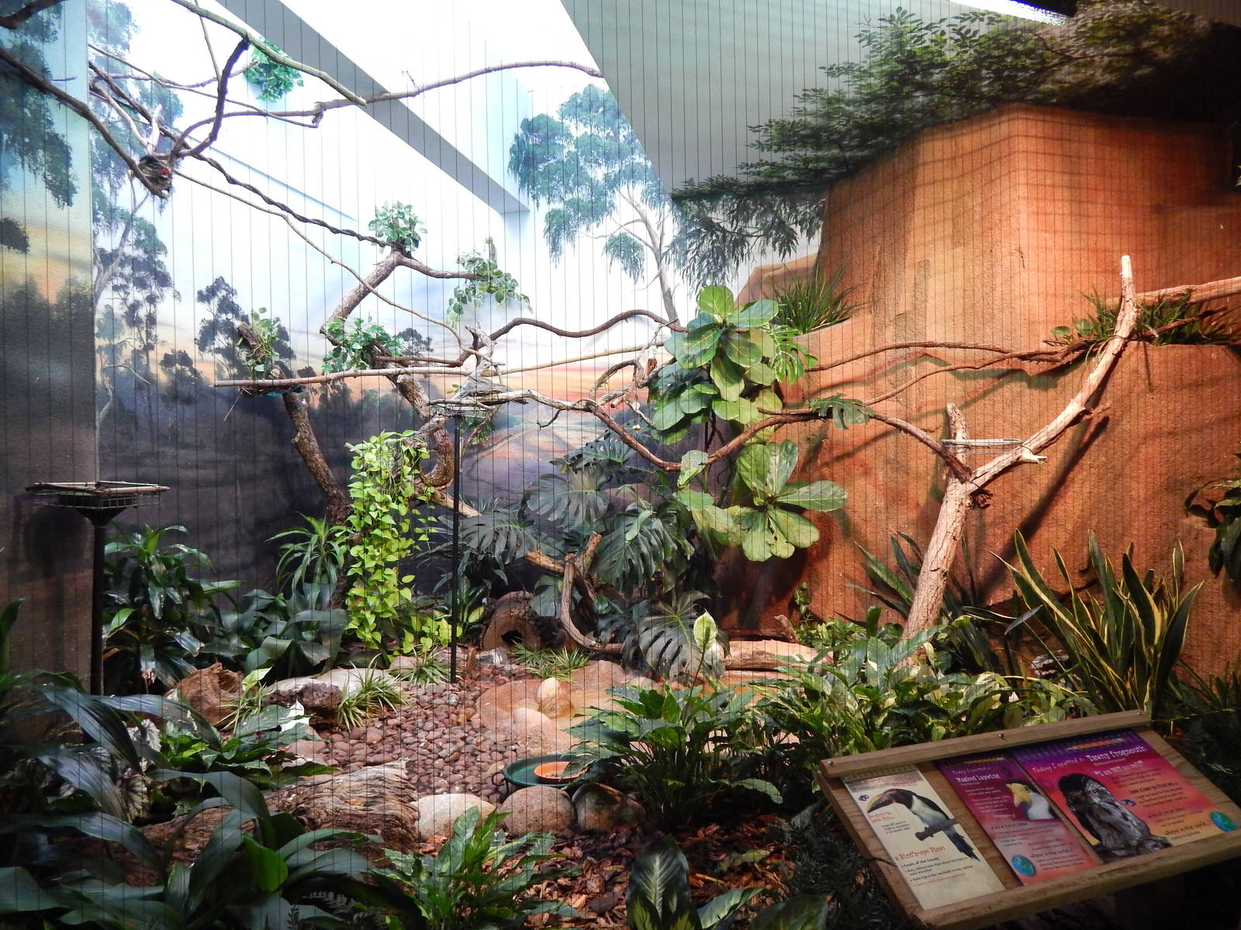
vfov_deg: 58.9
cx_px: 620
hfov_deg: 73.9
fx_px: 825
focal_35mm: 23
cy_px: 465
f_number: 3
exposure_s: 1/30
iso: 320
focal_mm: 4
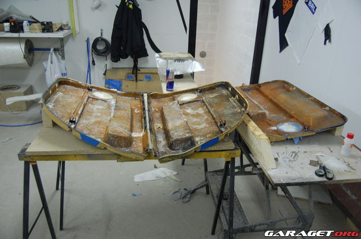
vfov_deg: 45.5
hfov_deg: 64.7
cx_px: 180
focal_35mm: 28
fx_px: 285
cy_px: 120
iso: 800
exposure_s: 1/20
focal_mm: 19
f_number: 3.5
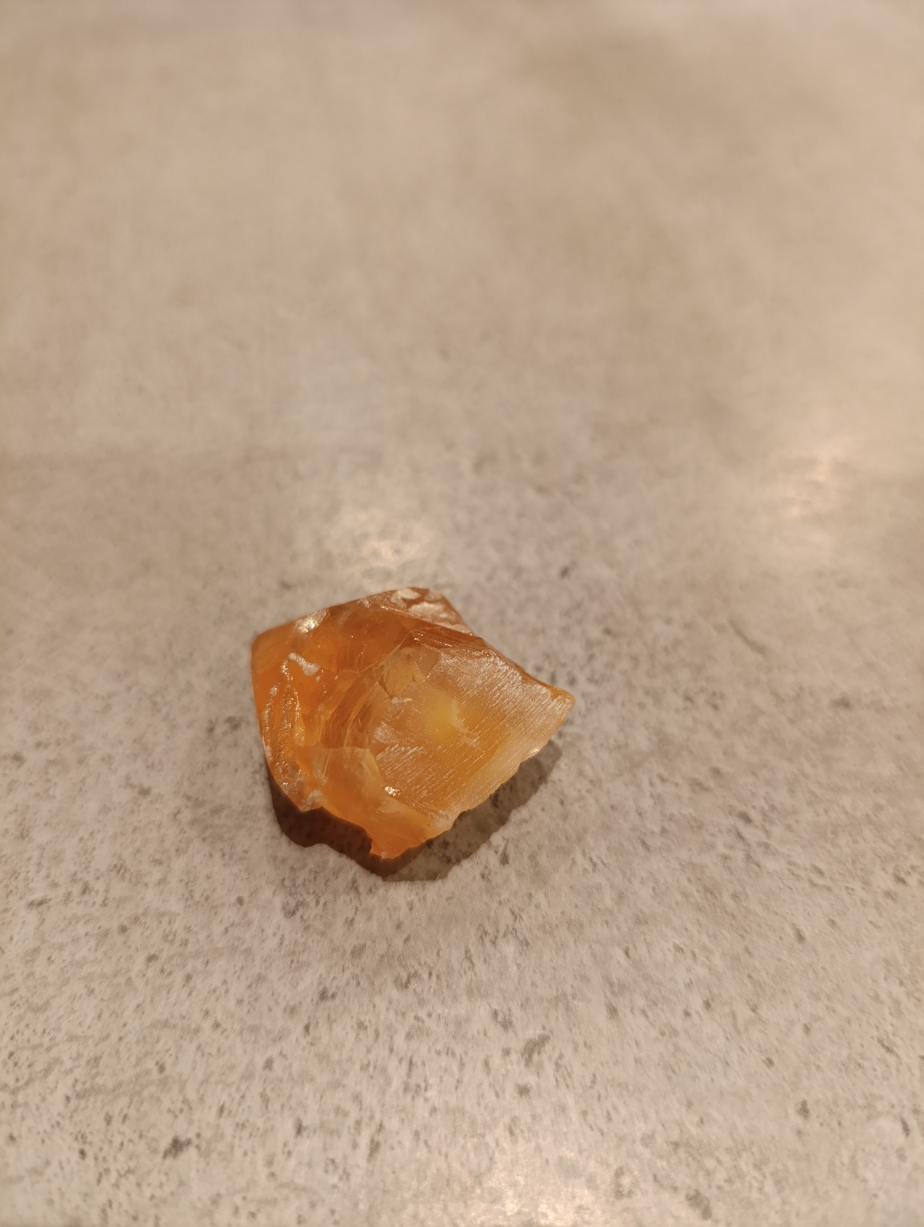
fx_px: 817
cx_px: 462
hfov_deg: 59.0
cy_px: 614
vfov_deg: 73.8
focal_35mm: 23
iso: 640
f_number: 1.6
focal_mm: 6.14
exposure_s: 1/50
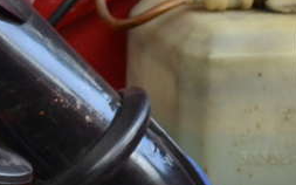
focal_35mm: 459
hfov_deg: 4.5
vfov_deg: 2.9
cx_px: -345
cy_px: 280
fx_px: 3702
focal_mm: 38
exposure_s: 1/100
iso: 400
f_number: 5
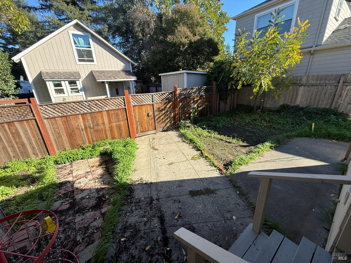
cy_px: 132
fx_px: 142
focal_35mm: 14
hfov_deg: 102.1
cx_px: 176
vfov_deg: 85.7
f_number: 2.2
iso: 50
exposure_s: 1/607
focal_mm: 2.22
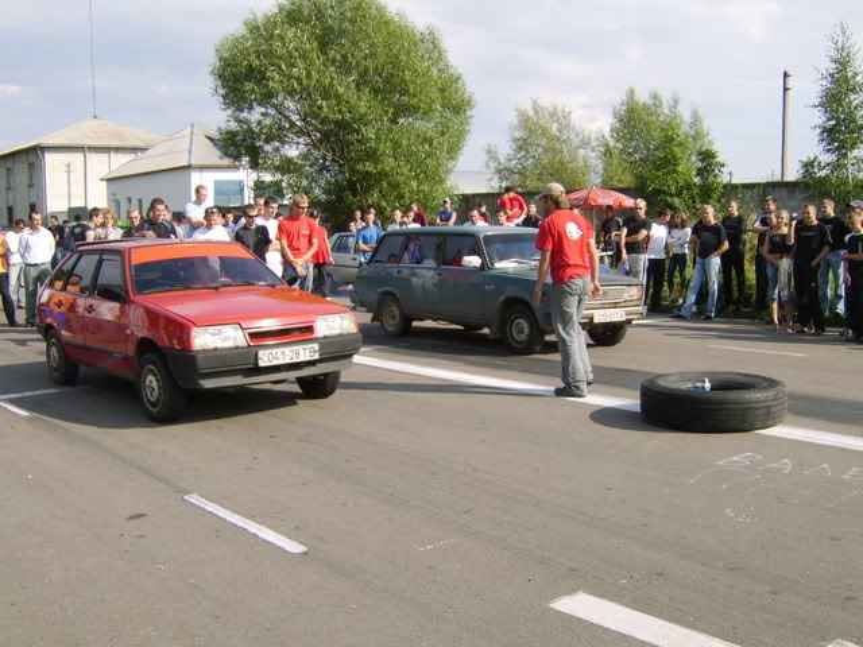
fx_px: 773
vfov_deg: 45.4
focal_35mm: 31
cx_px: 432
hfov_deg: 58.4
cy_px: 324
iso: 71
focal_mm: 8.13
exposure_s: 1/210
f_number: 6.7
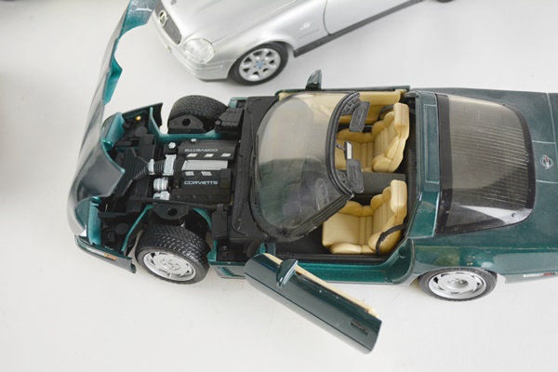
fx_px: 837
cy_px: 186
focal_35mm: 54
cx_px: 279
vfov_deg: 25.1
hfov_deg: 36.9
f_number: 5
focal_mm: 36
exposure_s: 1/80
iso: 400
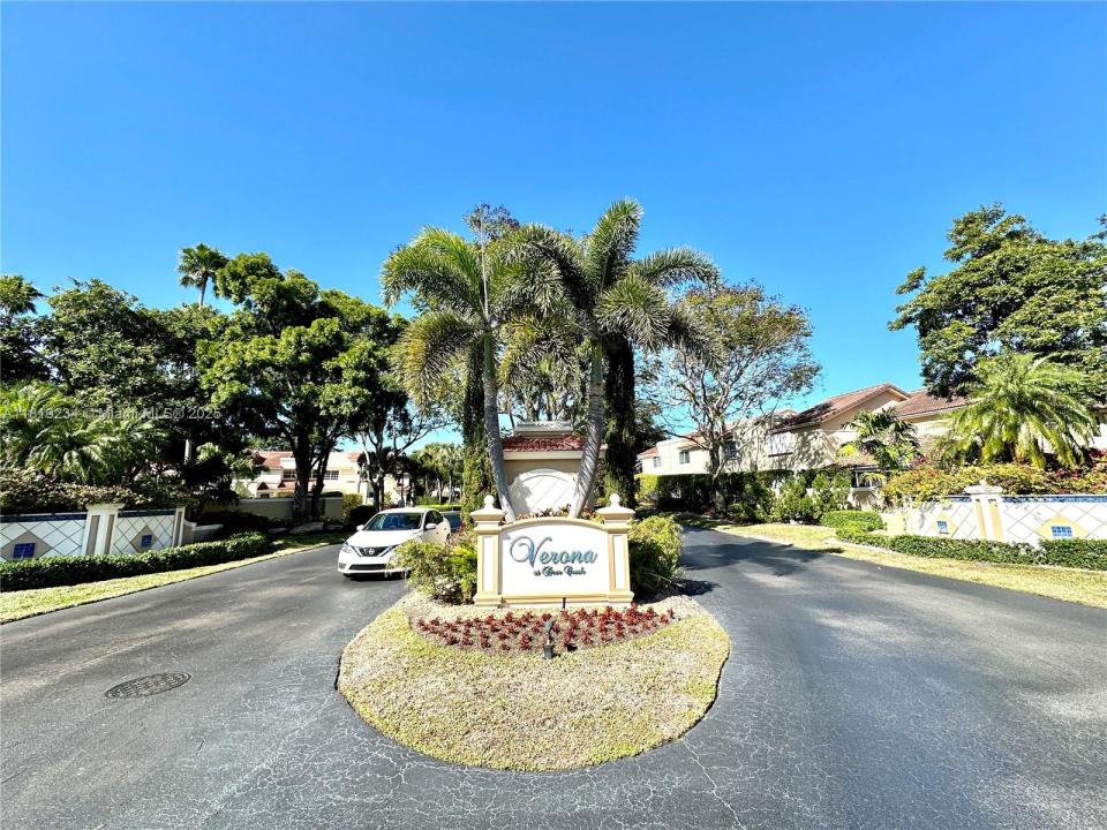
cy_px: 415
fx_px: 448
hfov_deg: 102.1
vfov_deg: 85.7
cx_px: 554
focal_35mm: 14
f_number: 2.2
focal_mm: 2.22
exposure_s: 1/1366
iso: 50
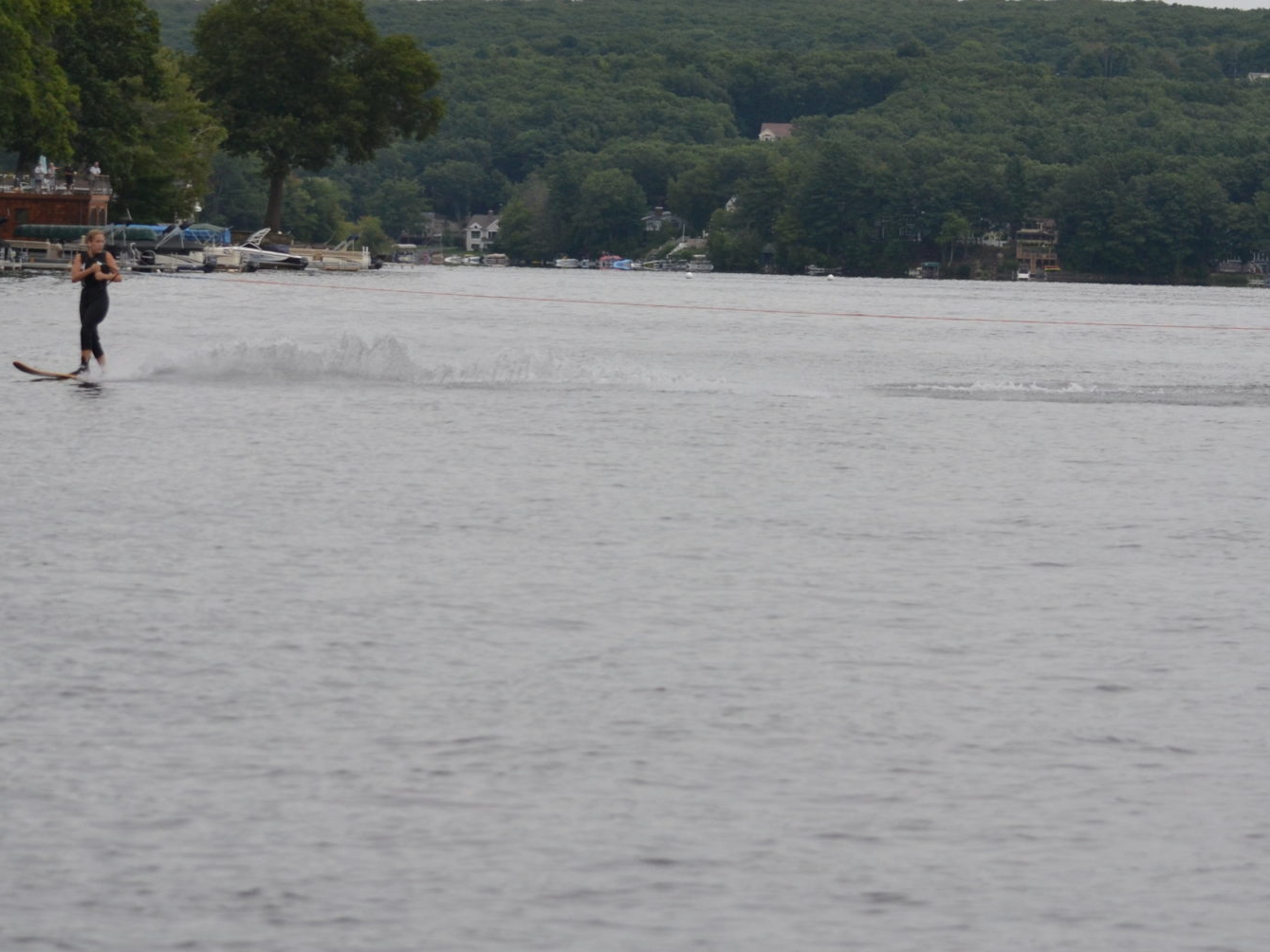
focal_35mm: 193
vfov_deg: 7.7
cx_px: 740
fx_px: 7080
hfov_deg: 10.2
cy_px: 271
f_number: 5
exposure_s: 1/1000
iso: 400
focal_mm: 70
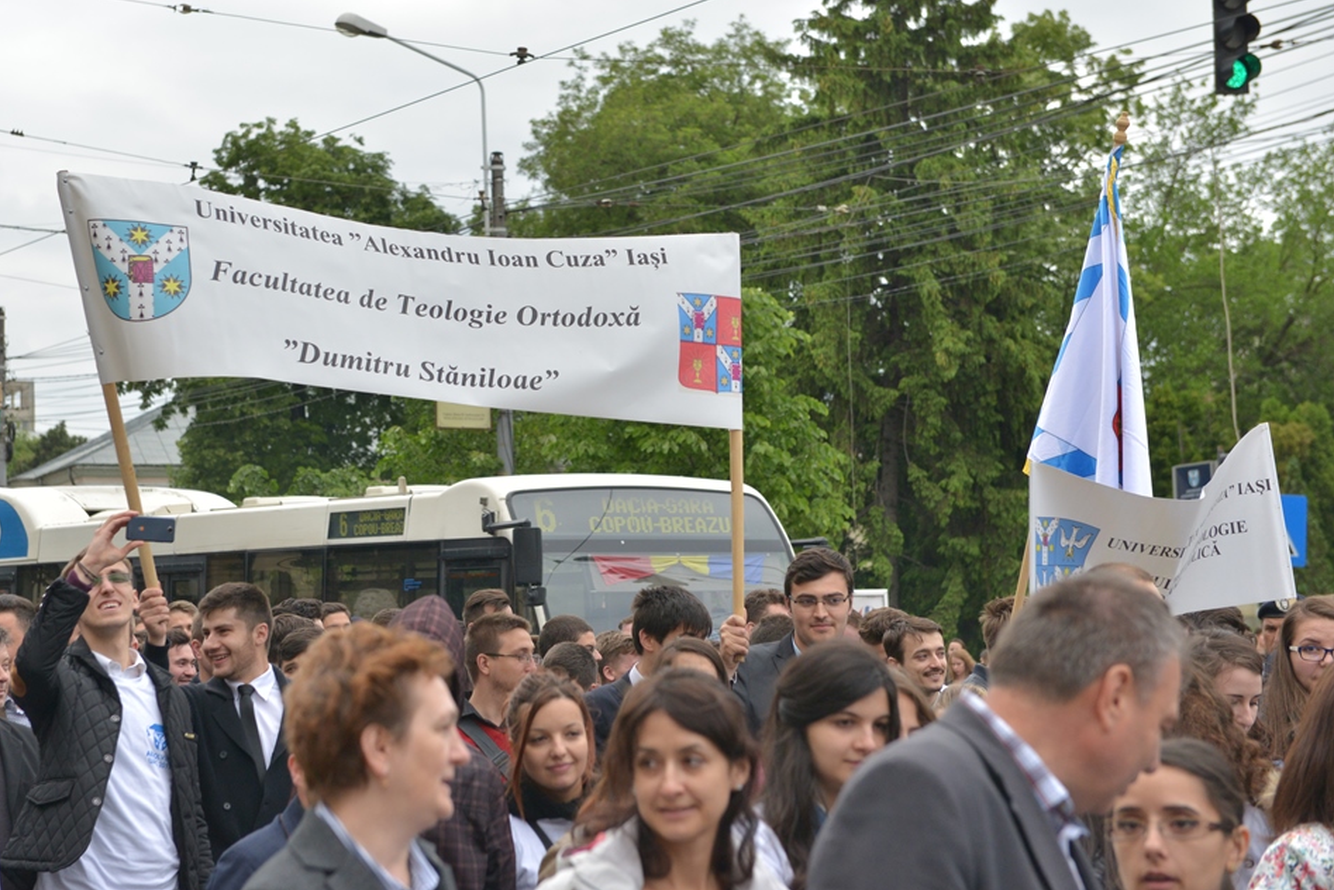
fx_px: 3150
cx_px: 525
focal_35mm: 85
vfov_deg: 16.1
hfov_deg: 23.9
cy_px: 379
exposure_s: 1/1250
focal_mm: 70
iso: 800
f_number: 4.5
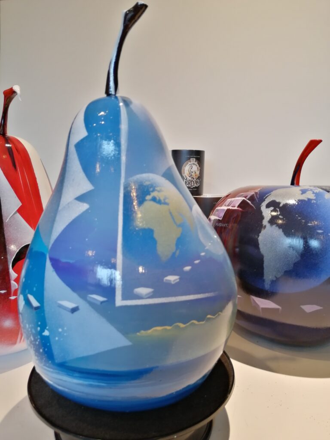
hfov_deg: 51.4
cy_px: 220
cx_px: 165
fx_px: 343
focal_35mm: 27
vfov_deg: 65.3
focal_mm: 3.95
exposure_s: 1/33.3
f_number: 1.8
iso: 200
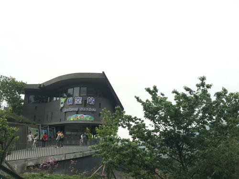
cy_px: 90
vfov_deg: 48.2
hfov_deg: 61.7
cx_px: 120
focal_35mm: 29
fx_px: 200
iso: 25
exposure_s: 1/158
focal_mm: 4.15
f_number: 2.2
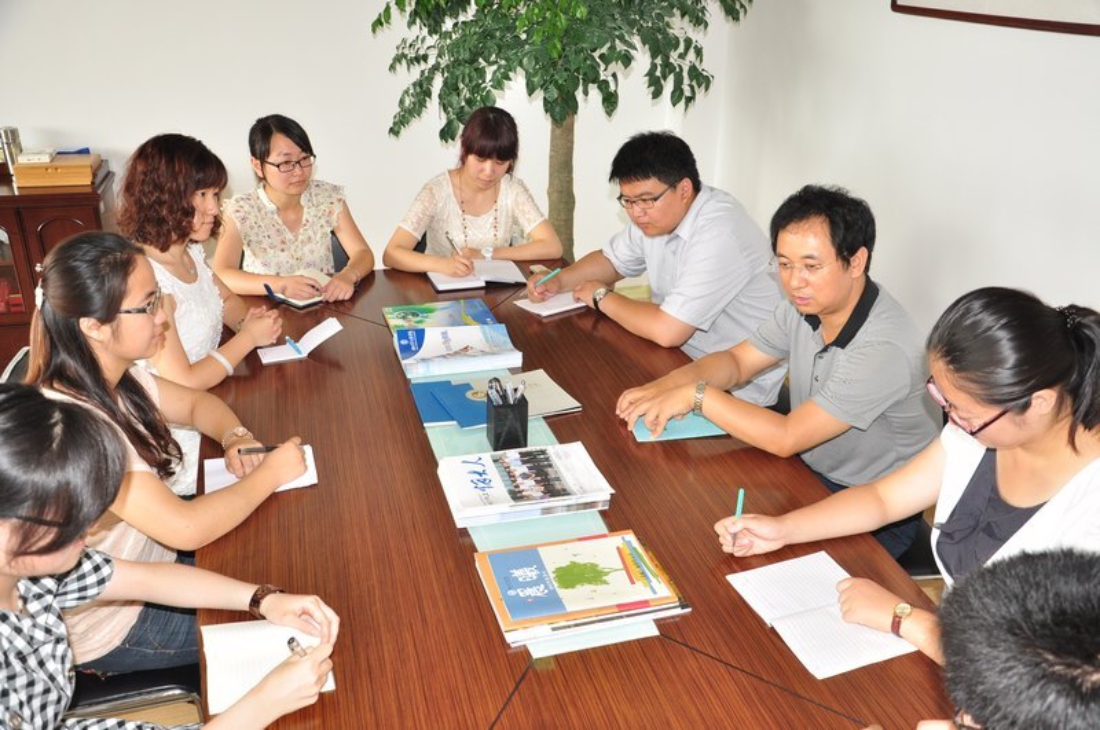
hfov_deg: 59.6
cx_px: 550
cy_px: 365
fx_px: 961
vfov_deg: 41.6
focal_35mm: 32
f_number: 5
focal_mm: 21
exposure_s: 1/60
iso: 400
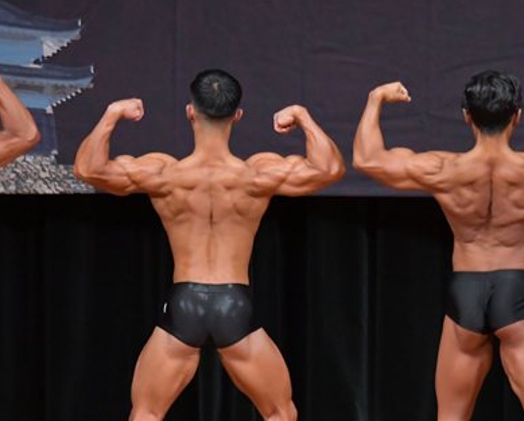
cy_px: 274
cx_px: 178
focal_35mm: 448
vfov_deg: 3.5
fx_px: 6955
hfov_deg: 4.3
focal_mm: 160
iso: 5000
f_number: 5.6
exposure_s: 1/400
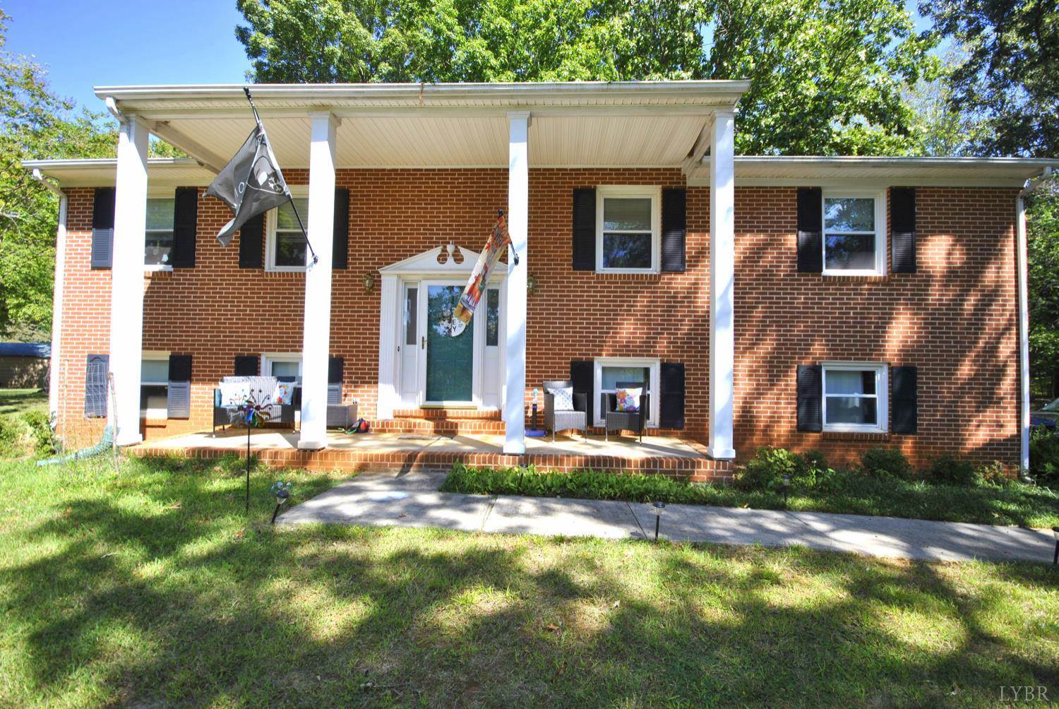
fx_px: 442
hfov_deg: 100.3
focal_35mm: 15
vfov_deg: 77.5
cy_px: 354
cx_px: 530
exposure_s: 1/160
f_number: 6.3
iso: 100
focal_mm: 10
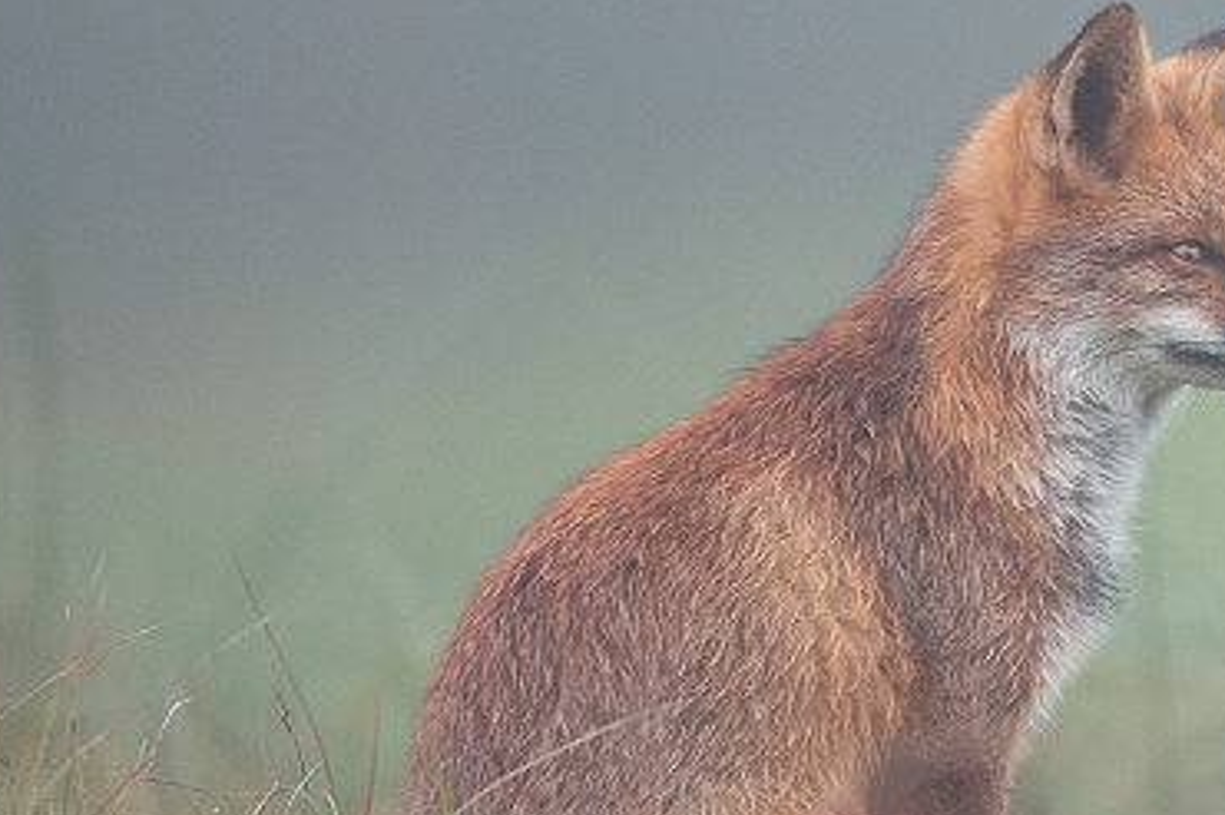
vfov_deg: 1.4
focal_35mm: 974
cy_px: 361
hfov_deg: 2.1
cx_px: 1725
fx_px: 33113
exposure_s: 1/5000
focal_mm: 300
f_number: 2.8
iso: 800
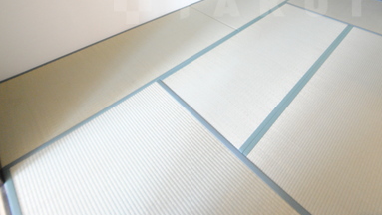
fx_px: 213
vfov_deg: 46.0
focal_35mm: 21
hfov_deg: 80.2
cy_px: 5
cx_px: 263
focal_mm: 8
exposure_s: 1/15
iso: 800
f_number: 4.5
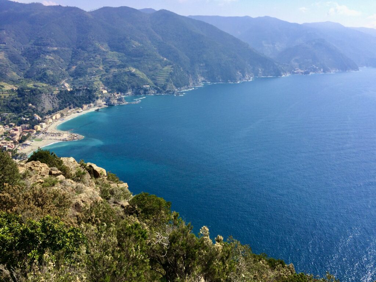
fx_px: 315
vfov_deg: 48.2
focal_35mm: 29
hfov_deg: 61.7
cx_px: 188
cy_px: 141
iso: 32
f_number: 2.2
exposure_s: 1/1866
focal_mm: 4.15
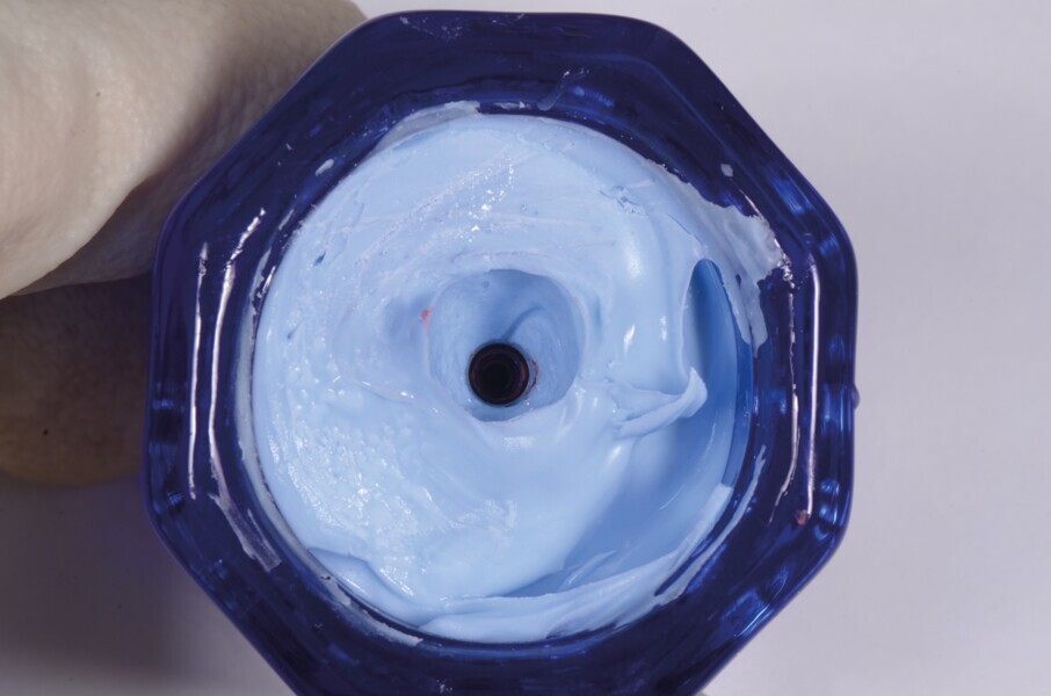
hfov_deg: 13.1
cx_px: 526
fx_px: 4588
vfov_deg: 8.7
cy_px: 348
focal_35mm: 158
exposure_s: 1/100
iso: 200
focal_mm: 105
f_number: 25
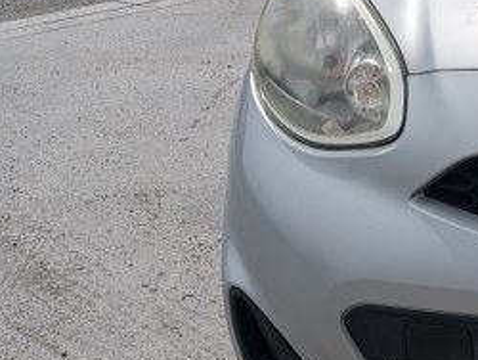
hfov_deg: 20.8
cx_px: 718
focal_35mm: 80
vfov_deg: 18.4
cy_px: 101
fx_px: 1106
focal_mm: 5.43
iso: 53
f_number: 1.89
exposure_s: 1/11905
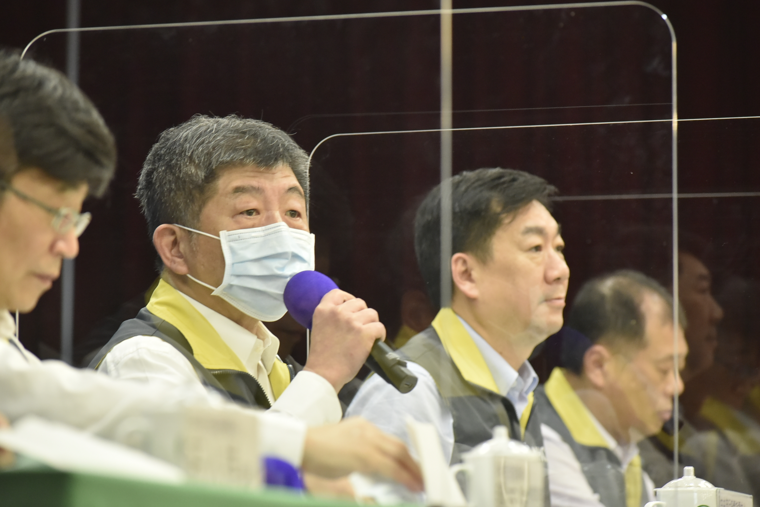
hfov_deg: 10.3
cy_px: 254
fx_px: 4224
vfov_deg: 6.9
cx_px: 380
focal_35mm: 200
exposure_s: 1/250
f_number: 6.3
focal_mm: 200
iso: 4000
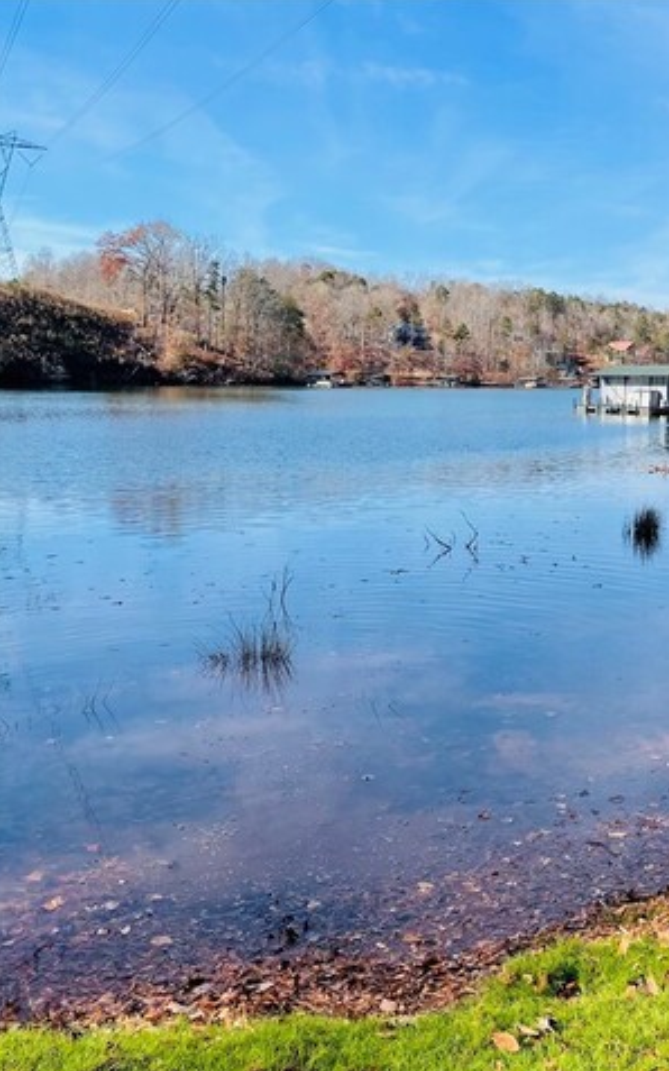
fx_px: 1080
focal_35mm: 37
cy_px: 534
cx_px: 532
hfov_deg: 33.5
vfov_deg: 52.8
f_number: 1.6
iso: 32
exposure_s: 1/2353
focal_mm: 4.2
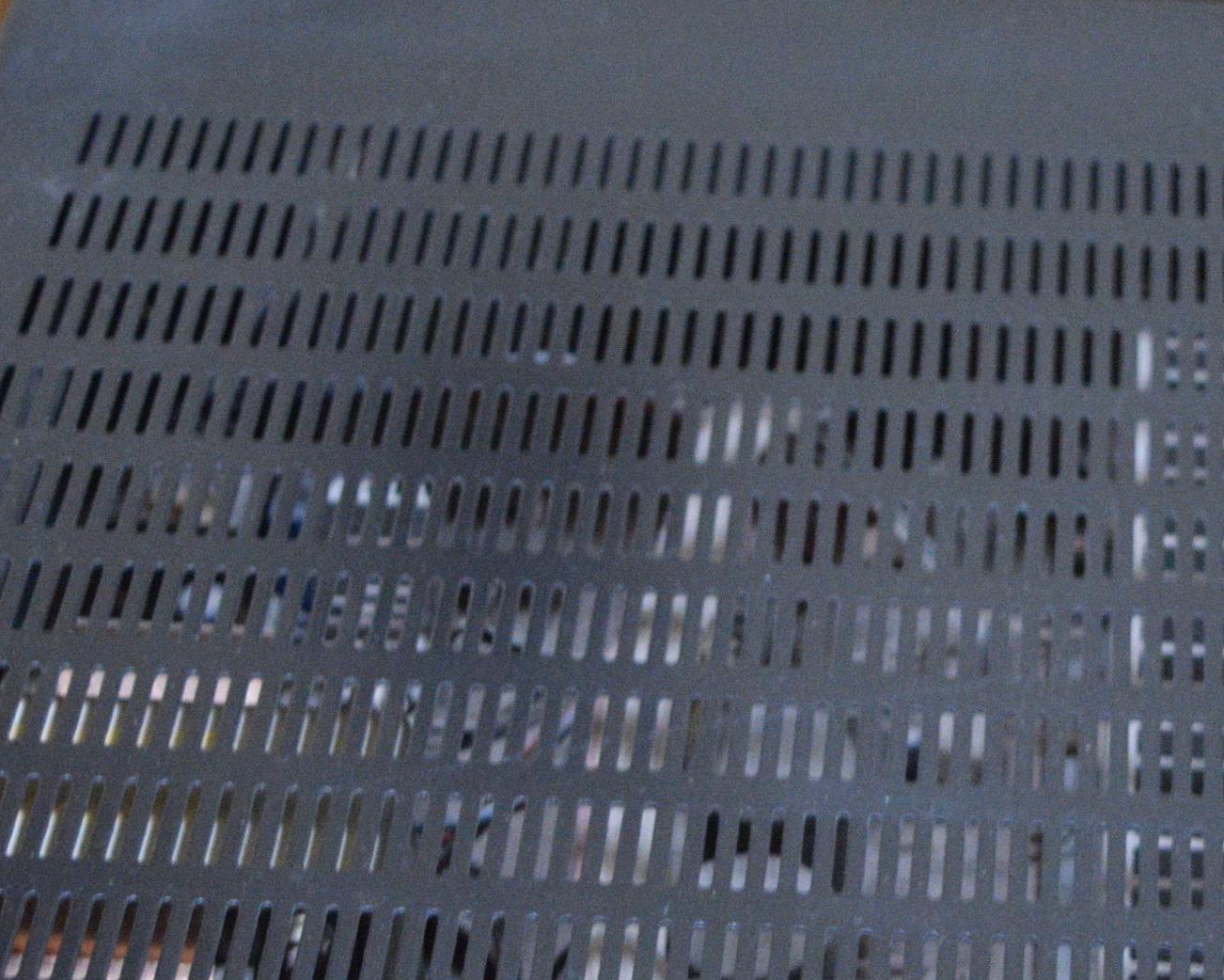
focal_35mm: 123
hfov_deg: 15.4
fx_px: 4456
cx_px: 1127
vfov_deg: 12.5
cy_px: 637
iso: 6400
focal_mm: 38
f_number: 4.8
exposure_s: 1/60
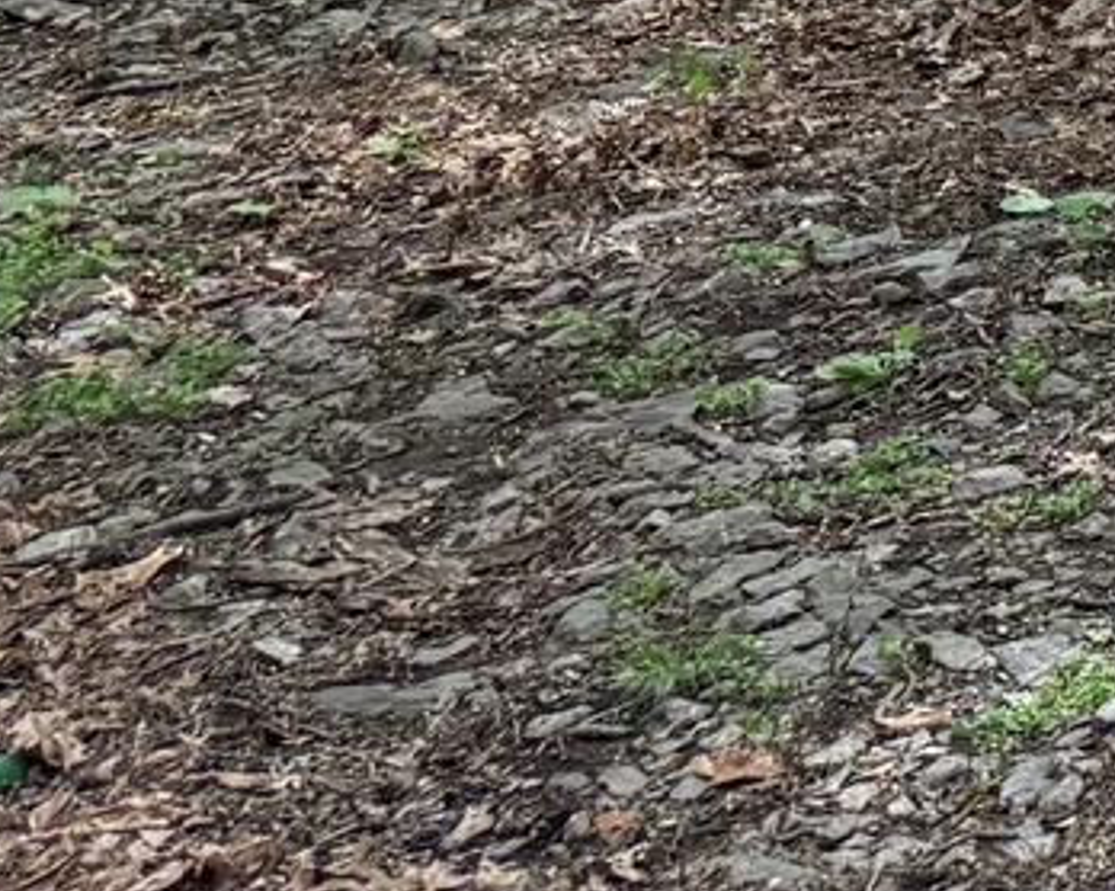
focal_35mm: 138
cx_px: 2746
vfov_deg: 9.9
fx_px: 4551
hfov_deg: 11.4
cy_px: -1212
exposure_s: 1/1005
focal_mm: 6.76
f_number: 1.78
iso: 100
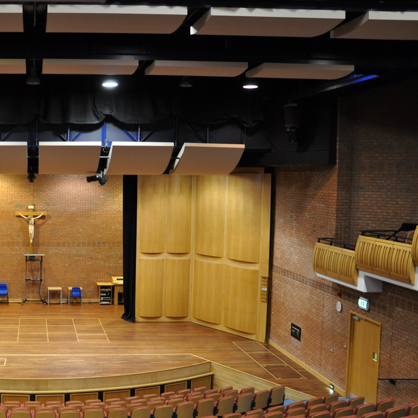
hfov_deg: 36.5
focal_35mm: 43
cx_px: 33
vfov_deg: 39.2
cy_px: 221
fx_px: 587
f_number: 3.5
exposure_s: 1/10
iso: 800
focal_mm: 18
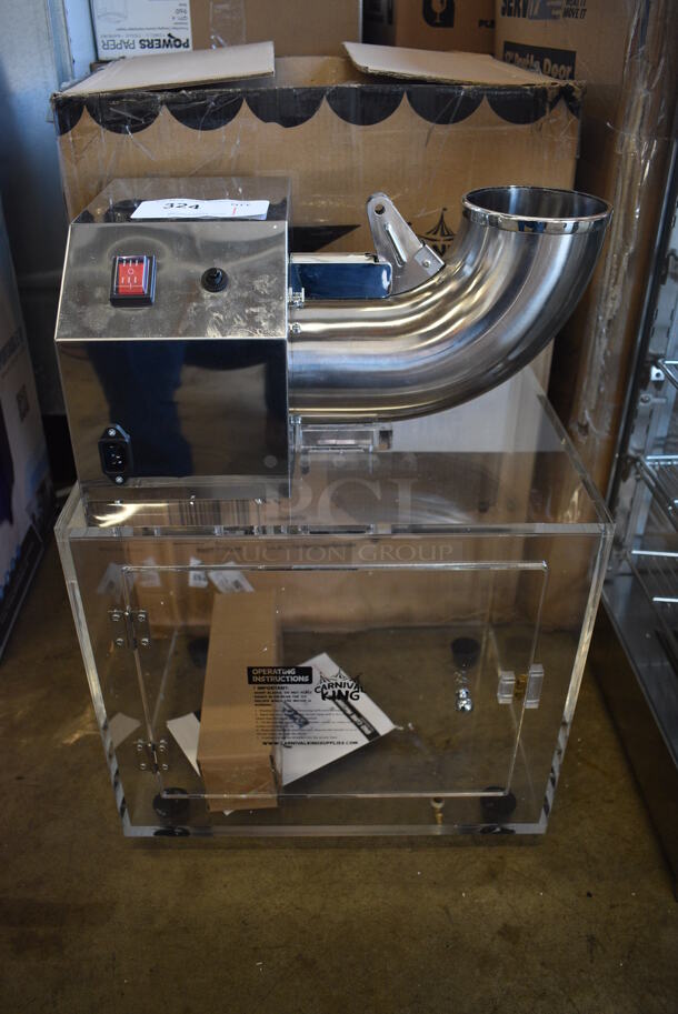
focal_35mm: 30
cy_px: 507
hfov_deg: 43.7
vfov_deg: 61.9
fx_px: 846
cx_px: 339
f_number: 3.5
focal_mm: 20
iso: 800
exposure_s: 1/125
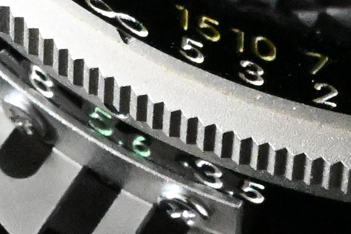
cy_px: 117
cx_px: 176
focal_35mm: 70
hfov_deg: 28.8
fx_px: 682
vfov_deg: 19.4
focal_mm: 70
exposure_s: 1/15
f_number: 16
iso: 12800
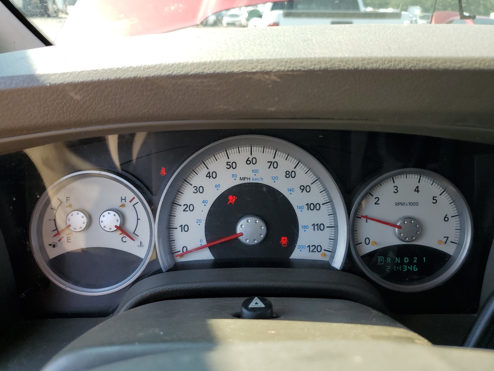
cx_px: 247
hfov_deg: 67.3
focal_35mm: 26
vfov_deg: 53.1
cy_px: 186
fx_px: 371
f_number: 1.5
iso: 50
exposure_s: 1/526
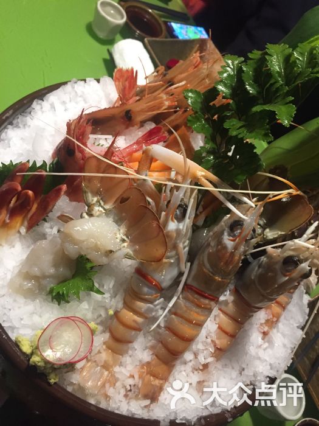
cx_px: 160
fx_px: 356
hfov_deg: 48.2
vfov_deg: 61.7
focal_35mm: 29
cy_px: 213
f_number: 2.2
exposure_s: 1/20
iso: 250
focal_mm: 4.15
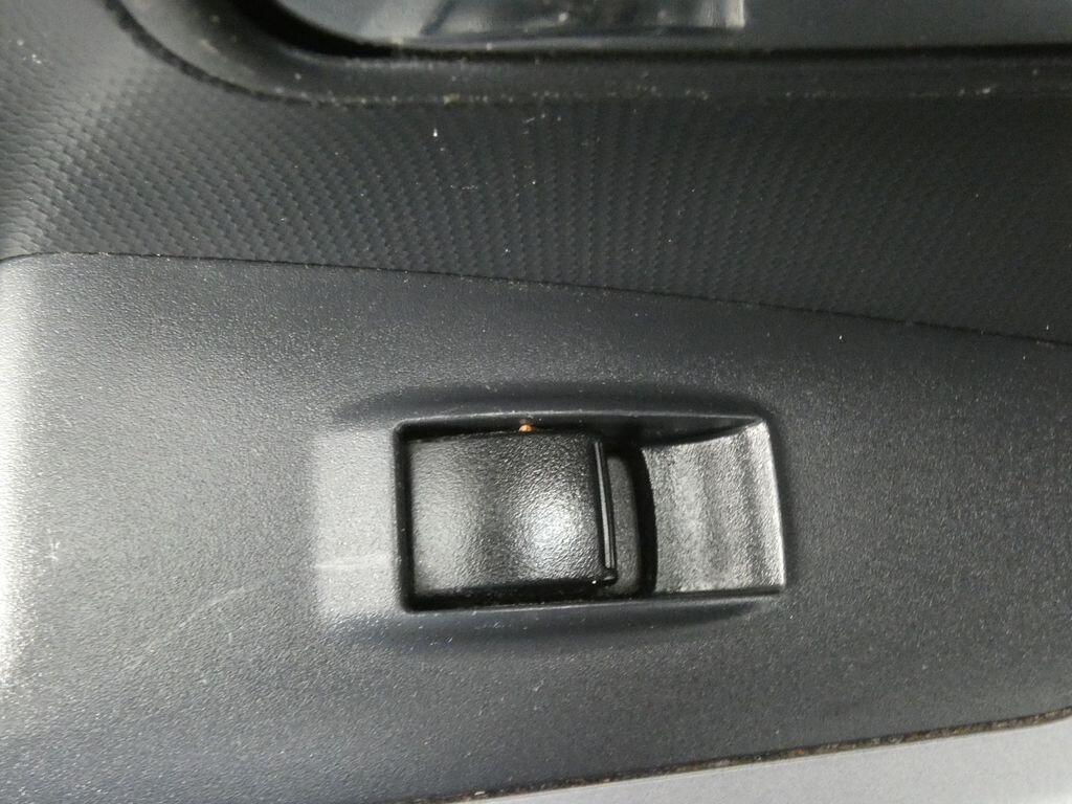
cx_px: 536
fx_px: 1084
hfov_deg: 52.6
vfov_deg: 40.7
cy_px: 402
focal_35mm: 35
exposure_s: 1/20
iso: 1600
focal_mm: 6.2
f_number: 5.6
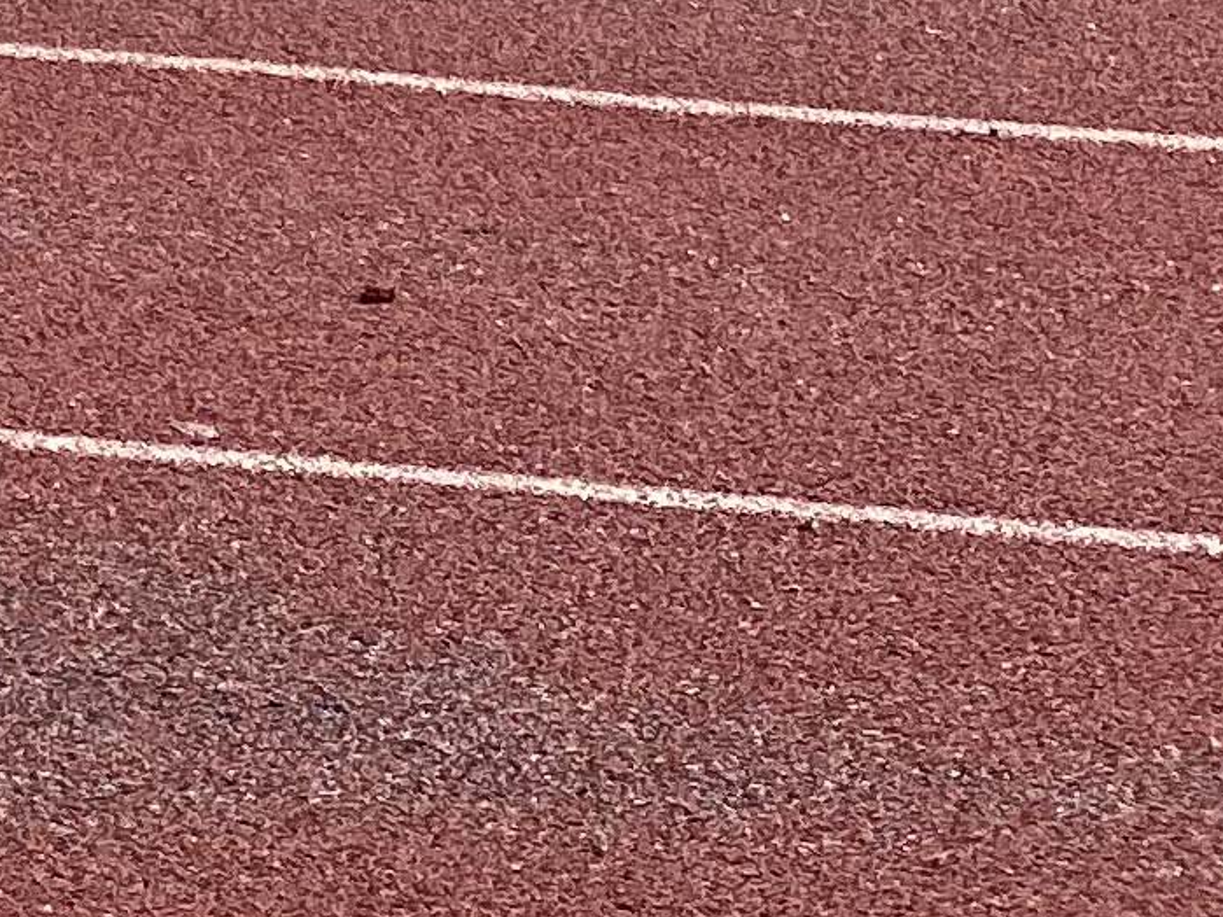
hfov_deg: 6.3
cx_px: -1860
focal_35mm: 300
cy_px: -1400
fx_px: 10597
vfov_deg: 4.8
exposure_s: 1/1115
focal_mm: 6
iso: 20
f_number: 2
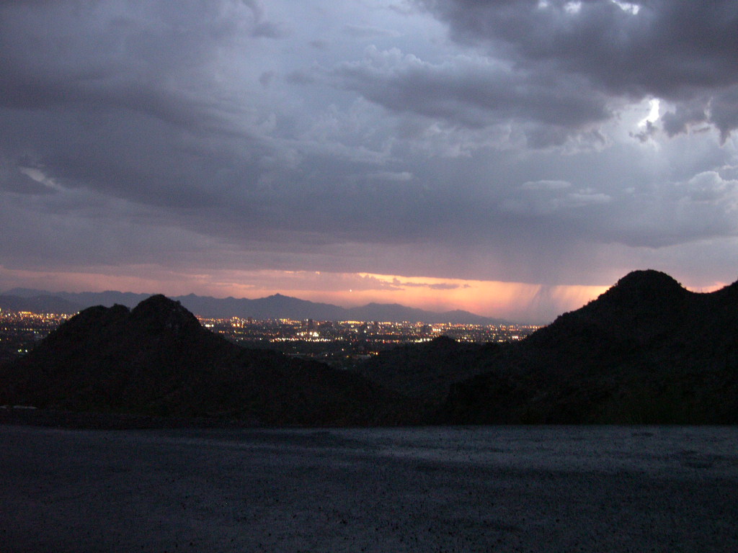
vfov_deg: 37.7
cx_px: 369
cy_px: 276
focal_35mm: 38
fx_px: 810
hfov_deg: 49.0
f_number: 2.8
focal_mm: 8
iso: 400
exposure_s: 1/7.7
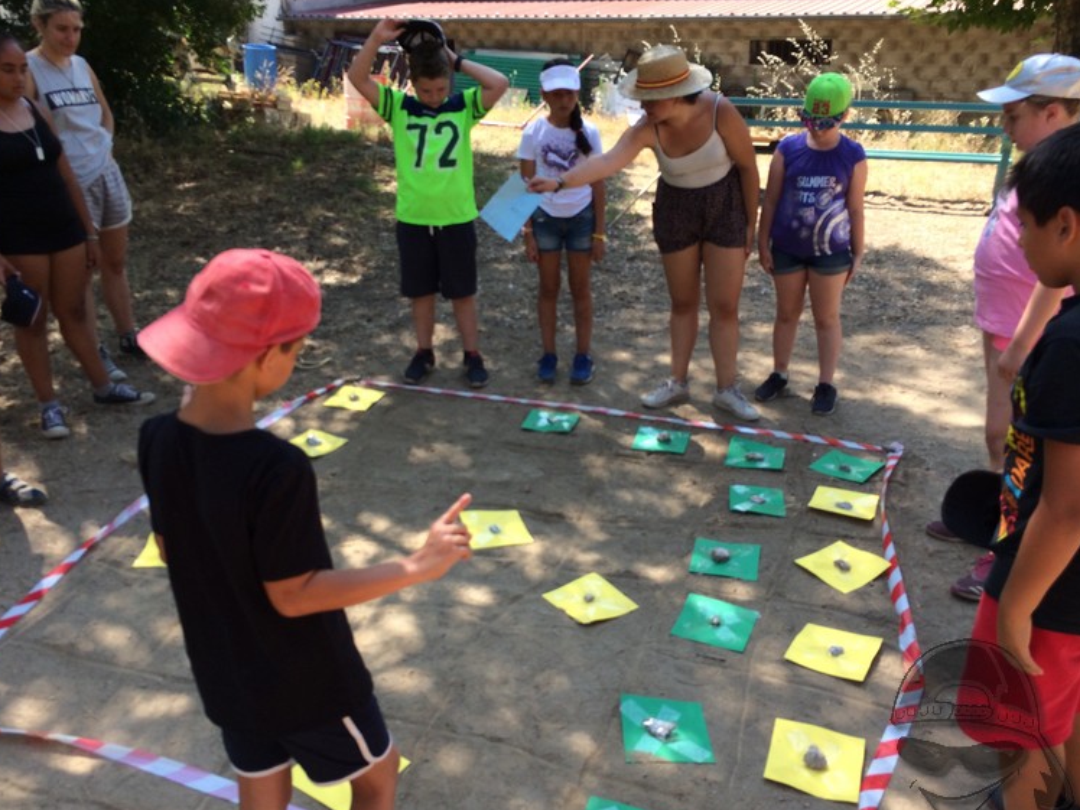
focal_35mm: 31
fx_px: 967
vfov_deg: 45.4
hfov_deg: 58.3
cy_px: 424
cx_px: 533
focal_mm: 4.15
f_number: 2.2
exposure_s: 1/540
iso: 32
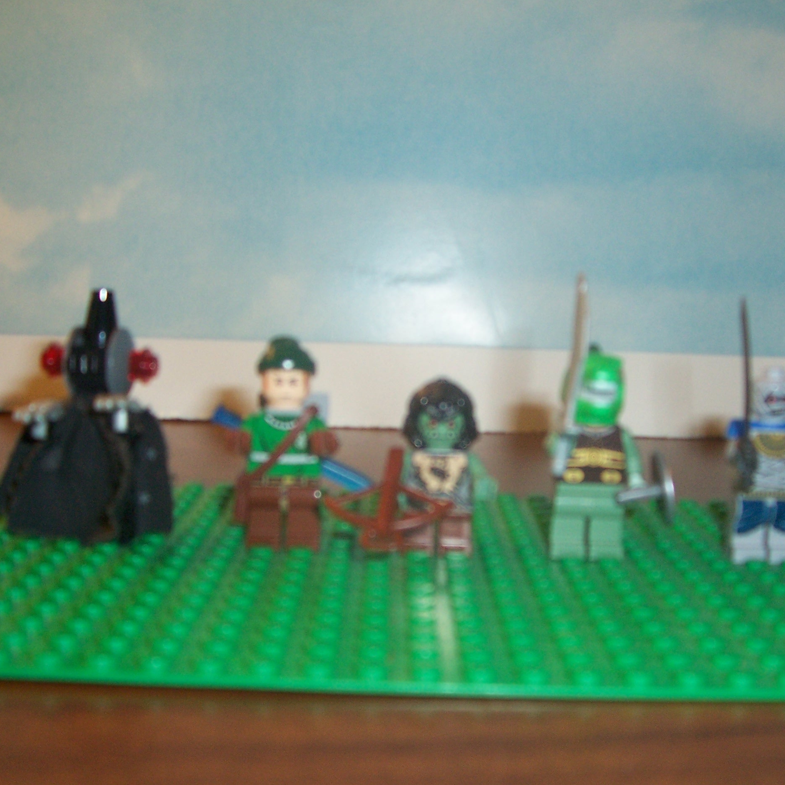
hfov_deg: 40.8
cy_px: 400
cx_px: 463
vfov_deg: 40.9
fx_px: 1052
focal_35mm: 41
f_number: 2.7
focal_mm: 5.6
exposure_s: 1/60
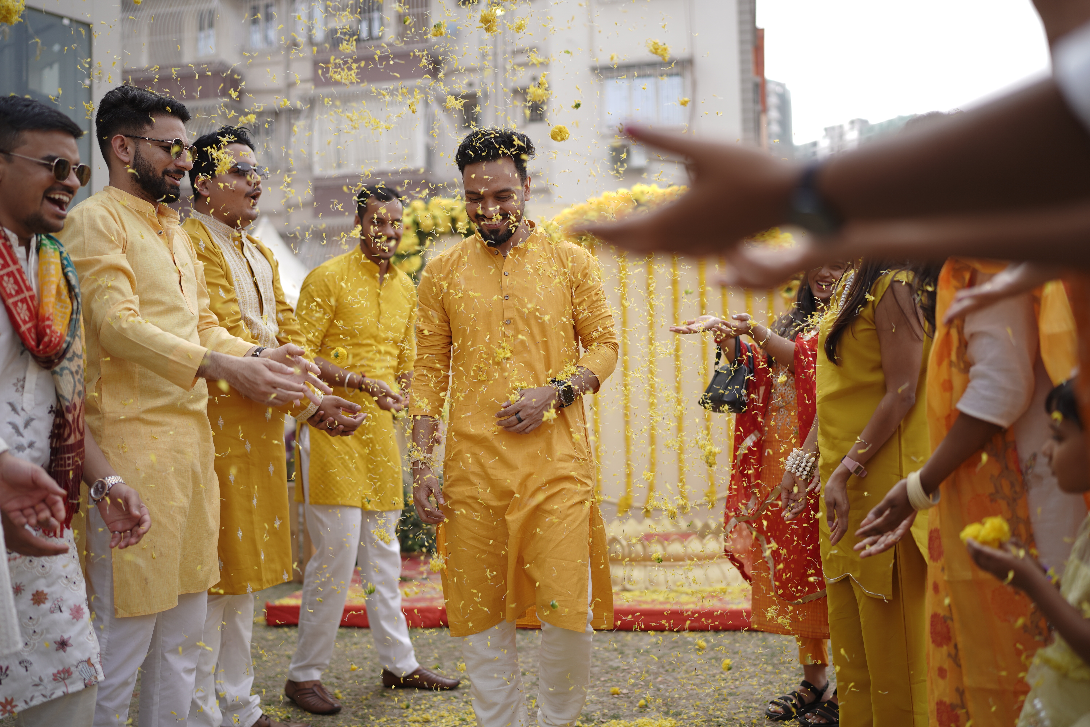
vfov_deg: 37.9
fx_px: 1060
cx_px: 545
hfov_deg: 54.4
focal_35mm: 35
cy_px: 364
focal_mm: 35
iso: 80
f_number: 1.4
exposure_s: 1/1250
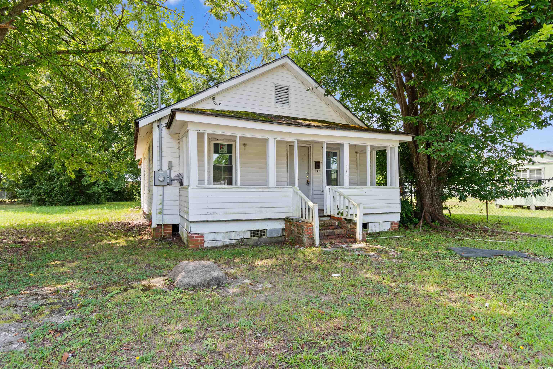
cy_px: 184
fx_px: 292
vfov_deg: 64.6
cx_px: 276
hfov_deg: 86.9
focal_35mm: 19
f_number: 4.8
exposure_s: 1/50
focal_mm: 13
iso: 100
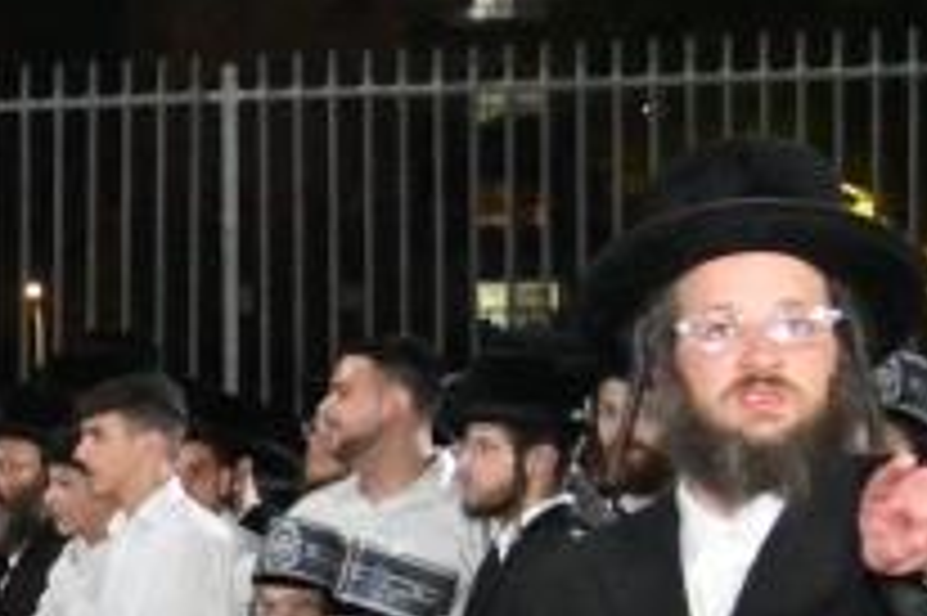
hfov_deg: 10.0
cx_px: -1346
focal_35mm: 179
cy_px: 576
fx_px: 4605
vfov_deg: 7.6
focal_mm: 24
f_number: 4
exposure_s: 1/200
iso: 2000
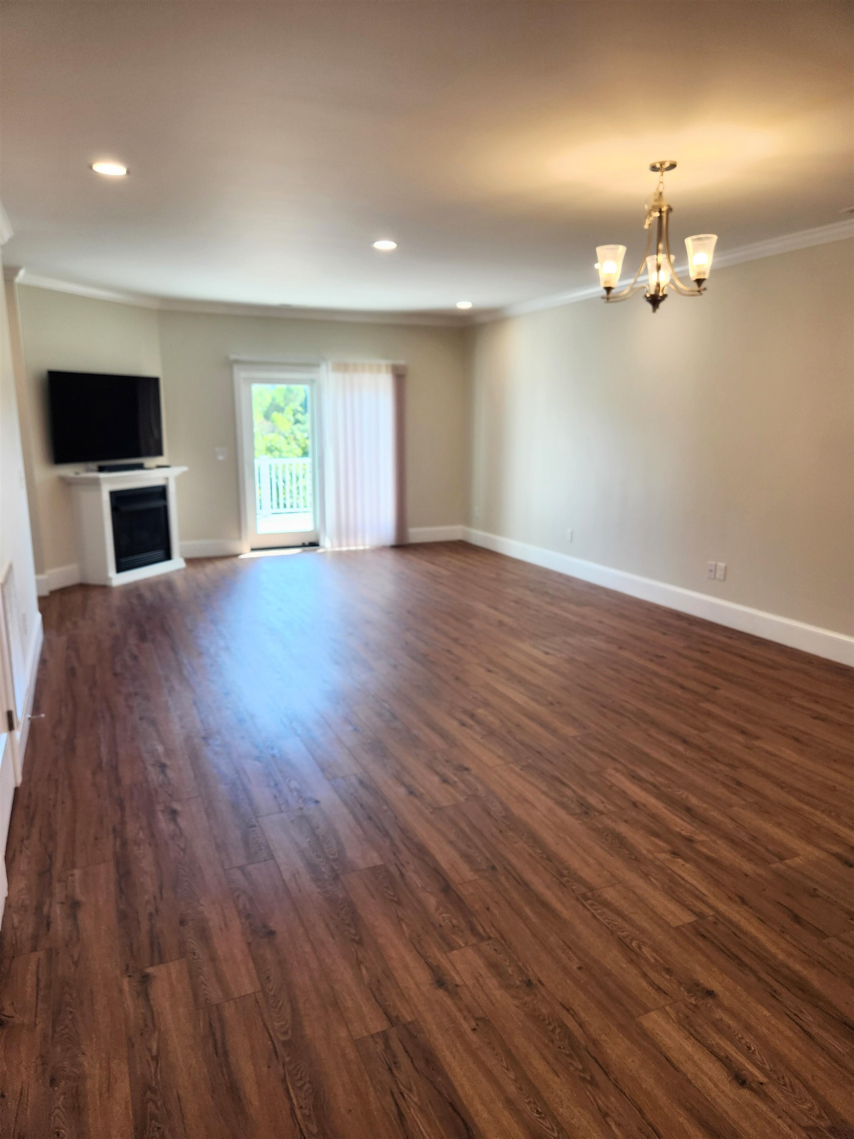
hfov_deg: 58.9
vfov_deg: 73.9
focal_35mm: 23
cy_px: 570
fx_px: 757
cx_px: 427
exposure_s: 1/120
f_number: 1.8
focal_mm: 5.4
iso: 40
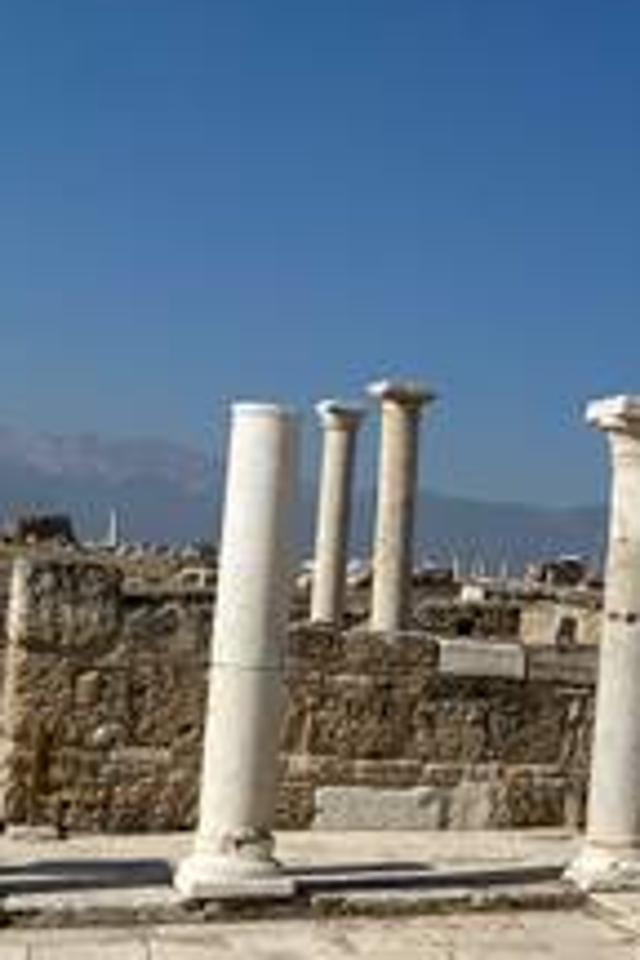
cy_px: 591
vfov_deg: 33.3
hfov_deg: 19.1
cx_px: 1022
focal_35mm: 60
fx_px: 1600
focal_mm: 4.25
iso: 32
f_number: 1.8
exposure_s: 1/6757
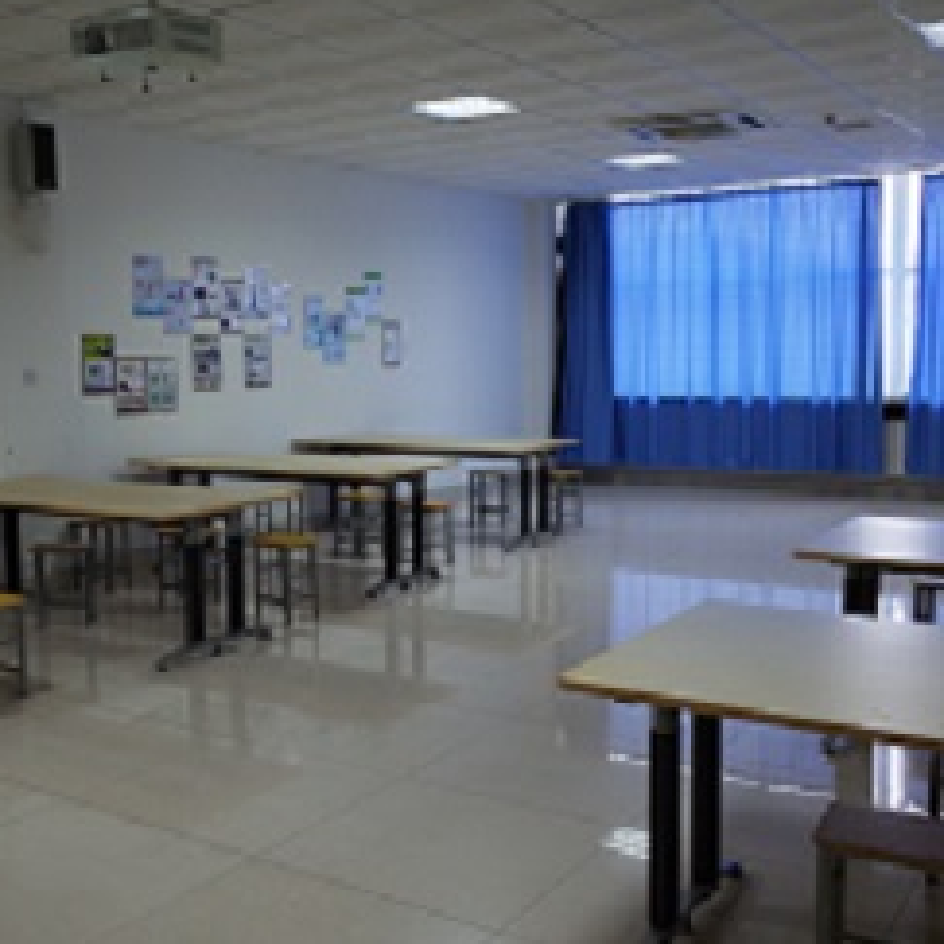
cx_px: 303
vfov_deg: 42.8
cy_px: 470
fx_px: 1203
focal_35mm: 39
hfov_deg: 42.2
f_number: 4.5
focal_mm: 18.3
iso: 800
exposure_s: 1/50
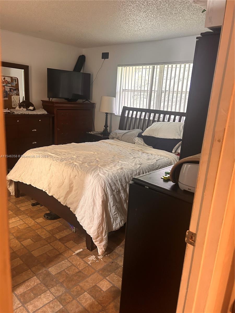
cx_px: 118
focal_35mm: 26
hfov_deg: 53.1
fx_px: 235
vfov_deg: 67.3
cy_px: 156
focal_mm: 5.7
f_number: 1.5
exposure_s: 1/60
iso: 400
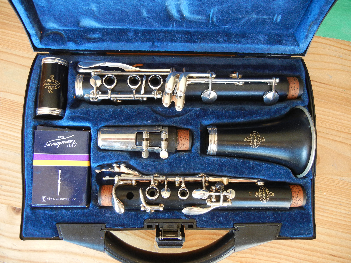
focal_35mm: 30
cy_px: 132
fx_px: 304
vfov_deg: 46.8
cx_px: 176
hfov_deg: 60.0
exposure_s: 1/30
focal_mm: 5.4
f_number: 3.5
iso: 271
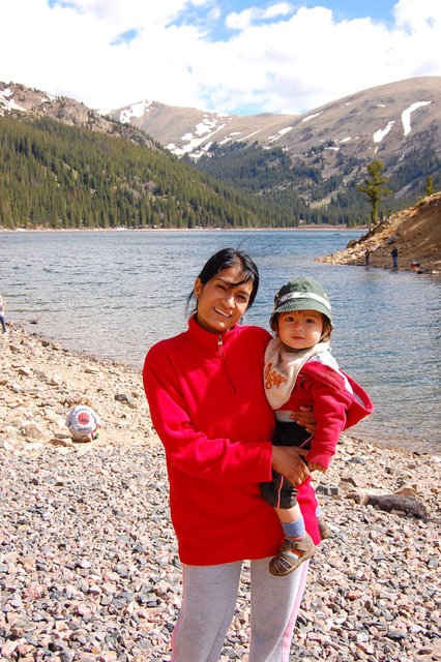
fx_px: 773
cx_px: 220
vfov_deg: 46.4
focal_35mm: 42
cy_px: 331
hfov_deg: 31.9
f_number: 9
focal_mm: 28
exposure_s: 1/320
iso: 400
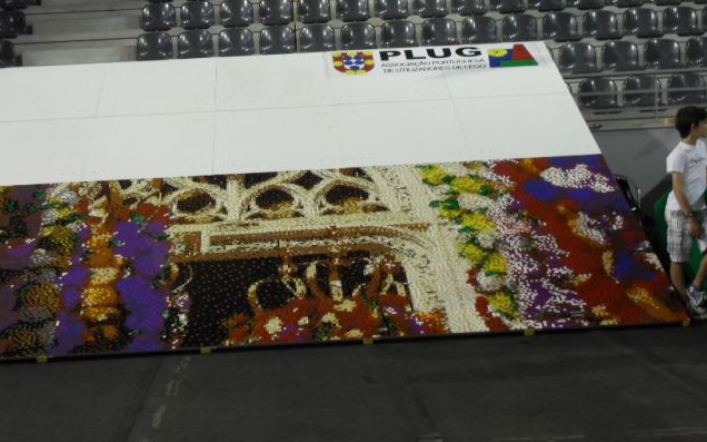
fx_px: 1156
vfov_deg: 21.6
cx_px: 288
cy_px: 189
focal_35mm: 60
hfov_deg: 33.9
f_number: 3.6
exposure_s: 1/60
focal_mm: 9.6
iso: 160
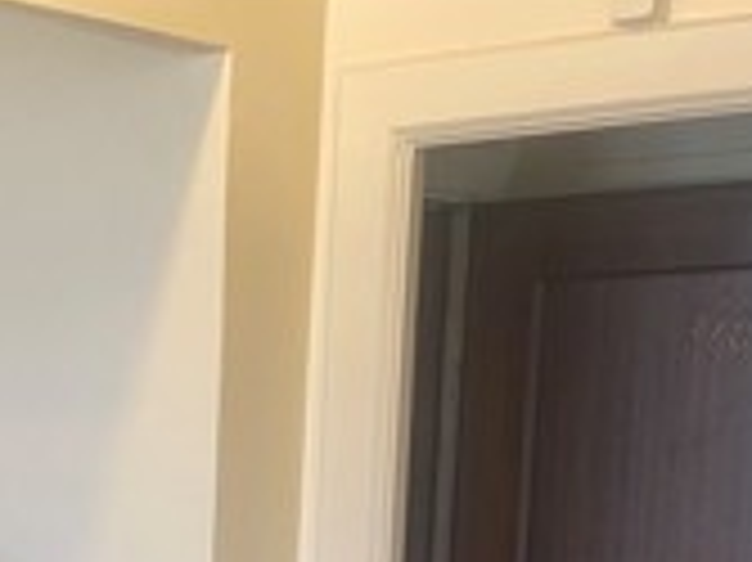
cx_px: -153
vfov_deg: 13.6
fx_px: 2084
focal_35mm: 96
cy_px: 1048
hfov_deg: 19.3
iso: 100
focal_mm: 5.1
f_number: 1.6
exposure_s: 1/60
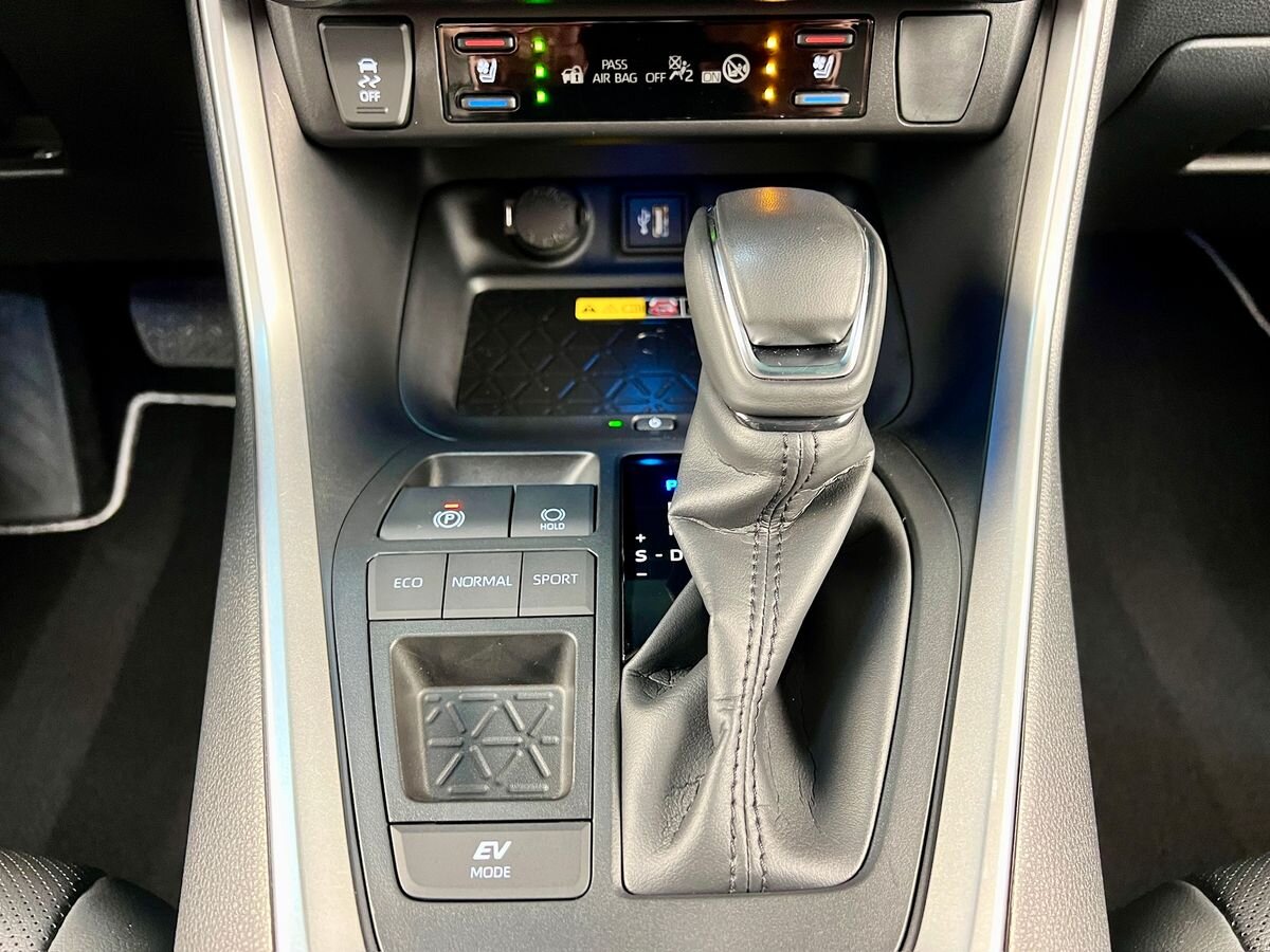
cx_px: 635
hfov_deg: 67.3
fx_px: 954
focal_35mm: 26
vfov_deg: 53.1
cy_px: 476
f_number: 1.5
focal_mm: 5.7
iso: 500
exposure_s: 1/42
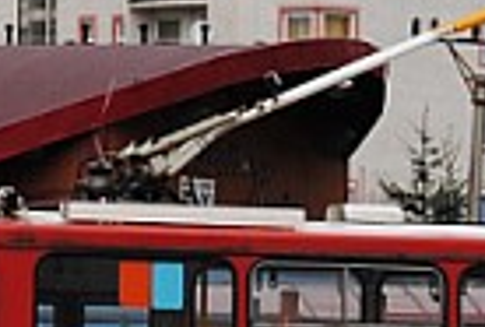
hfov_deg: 4.2
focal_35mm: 490
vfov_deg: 2.8
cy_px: -142
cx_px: -218
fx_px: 6623
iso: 100
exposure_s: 1/160
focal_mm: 44
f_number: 6.3
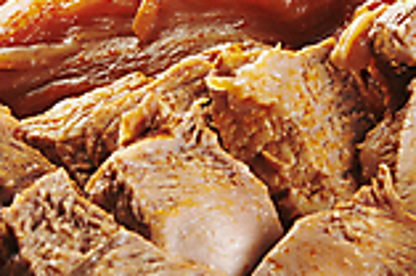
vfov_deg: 5.1
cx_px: 265
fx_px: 3091
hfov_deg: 7.7
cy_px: 106
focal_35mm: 268
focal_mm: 70
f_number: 11
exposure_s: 1/125
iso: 31
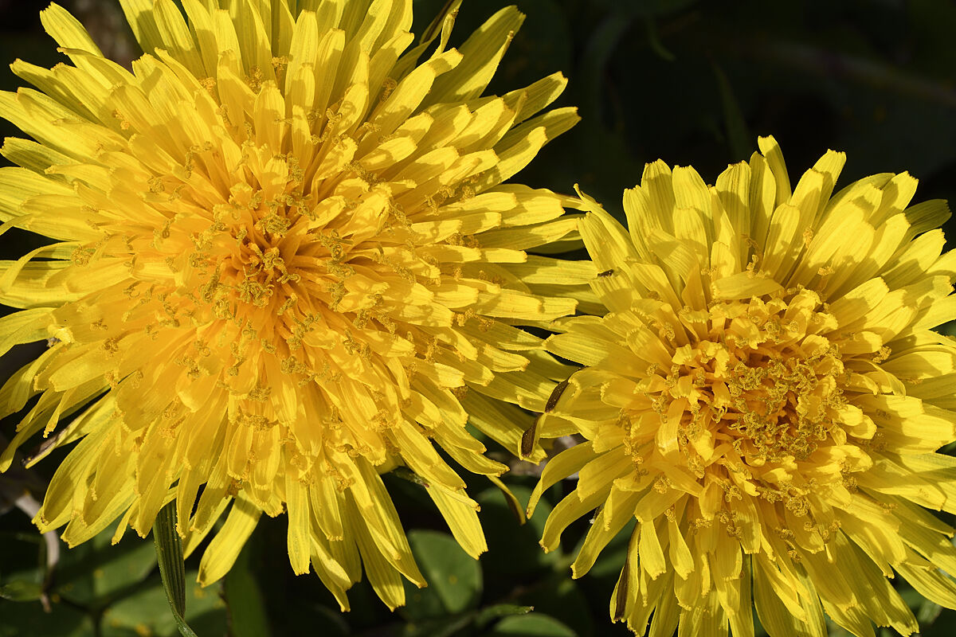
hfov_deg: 7.6
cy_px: 318
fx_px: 7169
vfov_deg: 5.1
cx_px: 478
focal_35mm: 270
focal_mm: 180
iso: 100
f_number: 14
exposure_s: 1/50
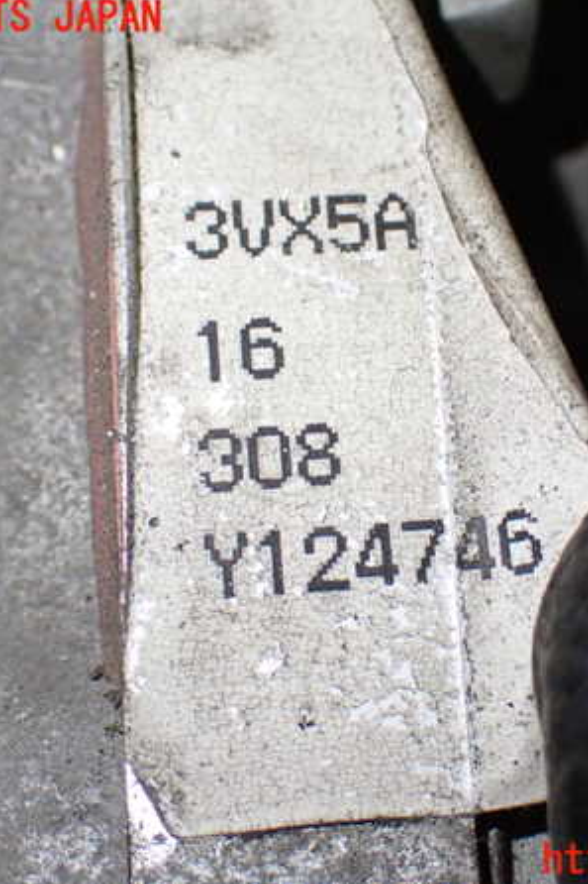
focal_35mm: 70
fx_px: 1716
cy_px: 440
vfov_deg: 28.9
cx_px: 396
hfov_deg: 19.4
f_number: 3.2
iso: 800
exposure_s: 1/200
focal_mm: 9.01
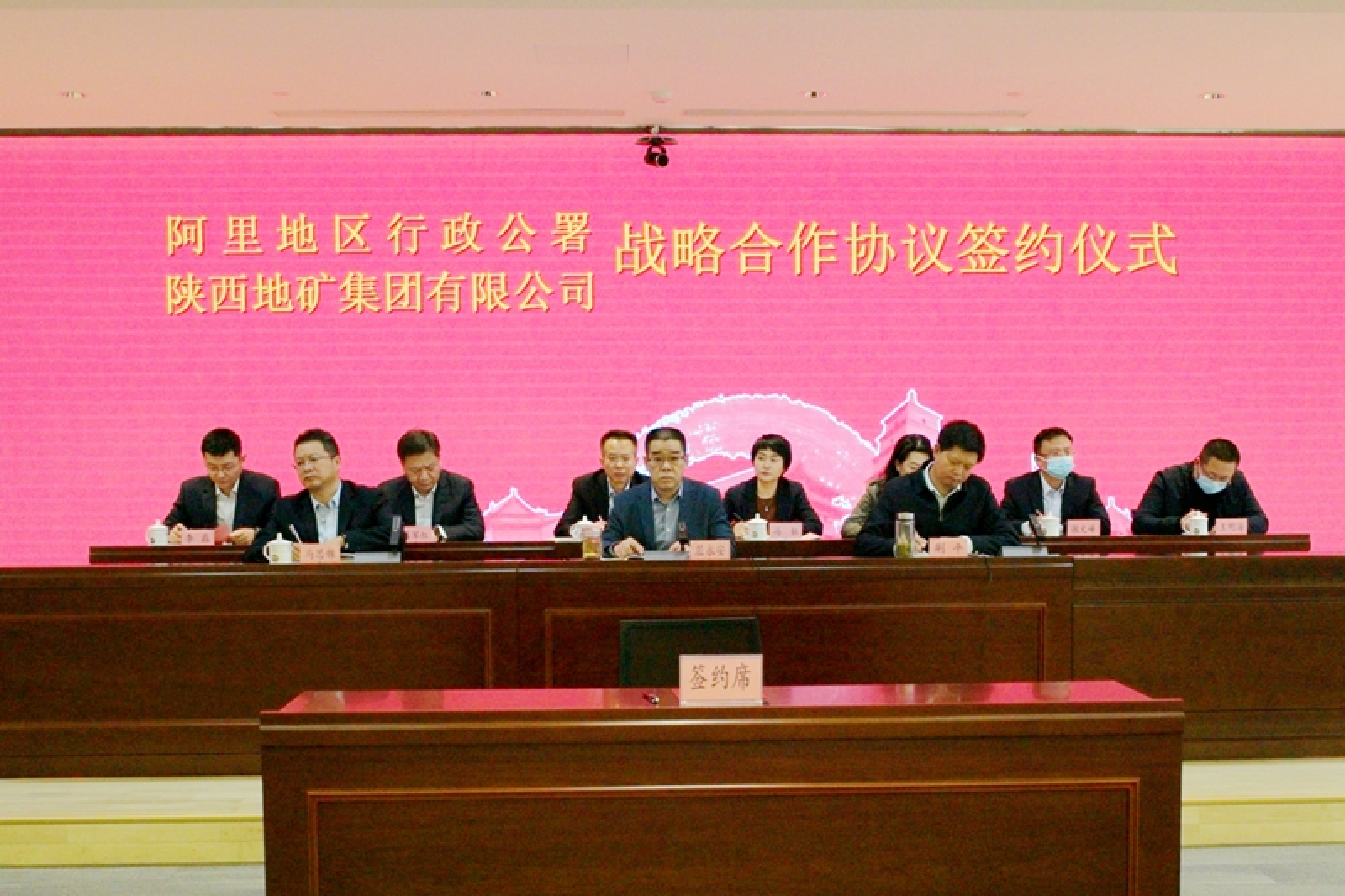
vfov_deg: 59.5
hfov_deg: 81.2
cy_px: 448
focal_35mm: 21
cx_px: 672
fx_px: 784
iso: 1250
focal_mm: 21
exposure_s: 1/360
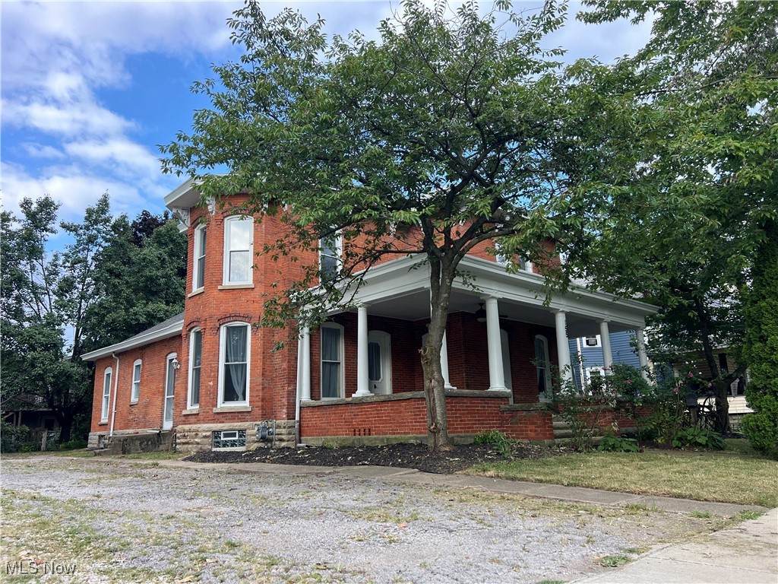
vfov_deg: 53.1
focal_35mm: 26
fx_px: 584
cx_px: 389
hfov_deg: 67.3
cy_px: 292
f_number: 1.5
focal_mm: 5.7
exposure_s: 1/597
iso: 50
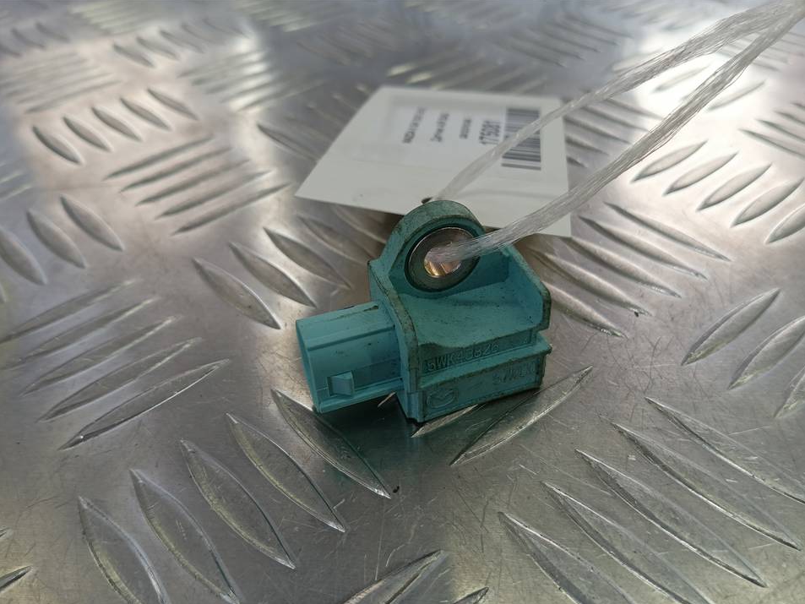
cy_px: 323
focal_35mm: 29
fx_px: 674
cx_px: 418
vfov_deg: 48.2
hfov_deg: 61.6
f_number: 1.6
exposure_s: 1/100
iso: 74
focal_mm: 4.11
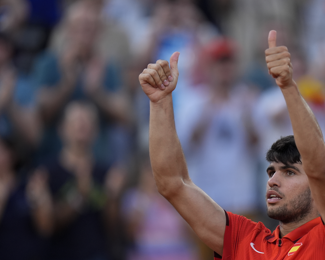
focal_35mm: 553
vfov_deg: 2.8
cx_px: 215
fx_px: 5319
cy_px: 141
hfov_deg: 3.5
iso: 2000
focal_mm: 400
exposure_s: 1/2500
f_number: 2.8
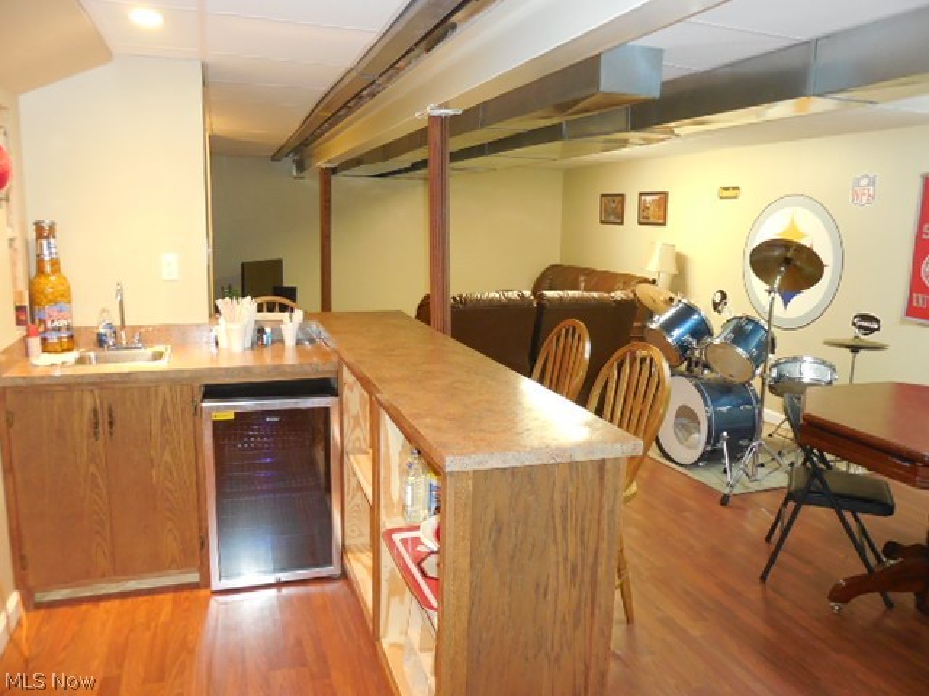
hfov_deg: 67.3
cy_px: 348
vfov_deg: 53.1
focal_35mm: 26
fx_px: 698
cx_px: 464
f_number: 3.5
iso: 640
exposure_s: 1/8
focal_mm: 4.6
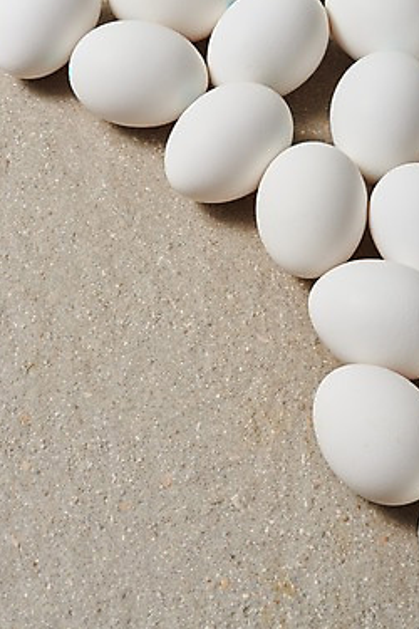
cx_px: 209
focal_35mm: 112
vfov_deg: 18.3
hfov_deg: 12.2
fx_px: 1955
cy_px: 295
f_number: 20
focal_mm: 105
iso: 100
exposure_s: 1/125
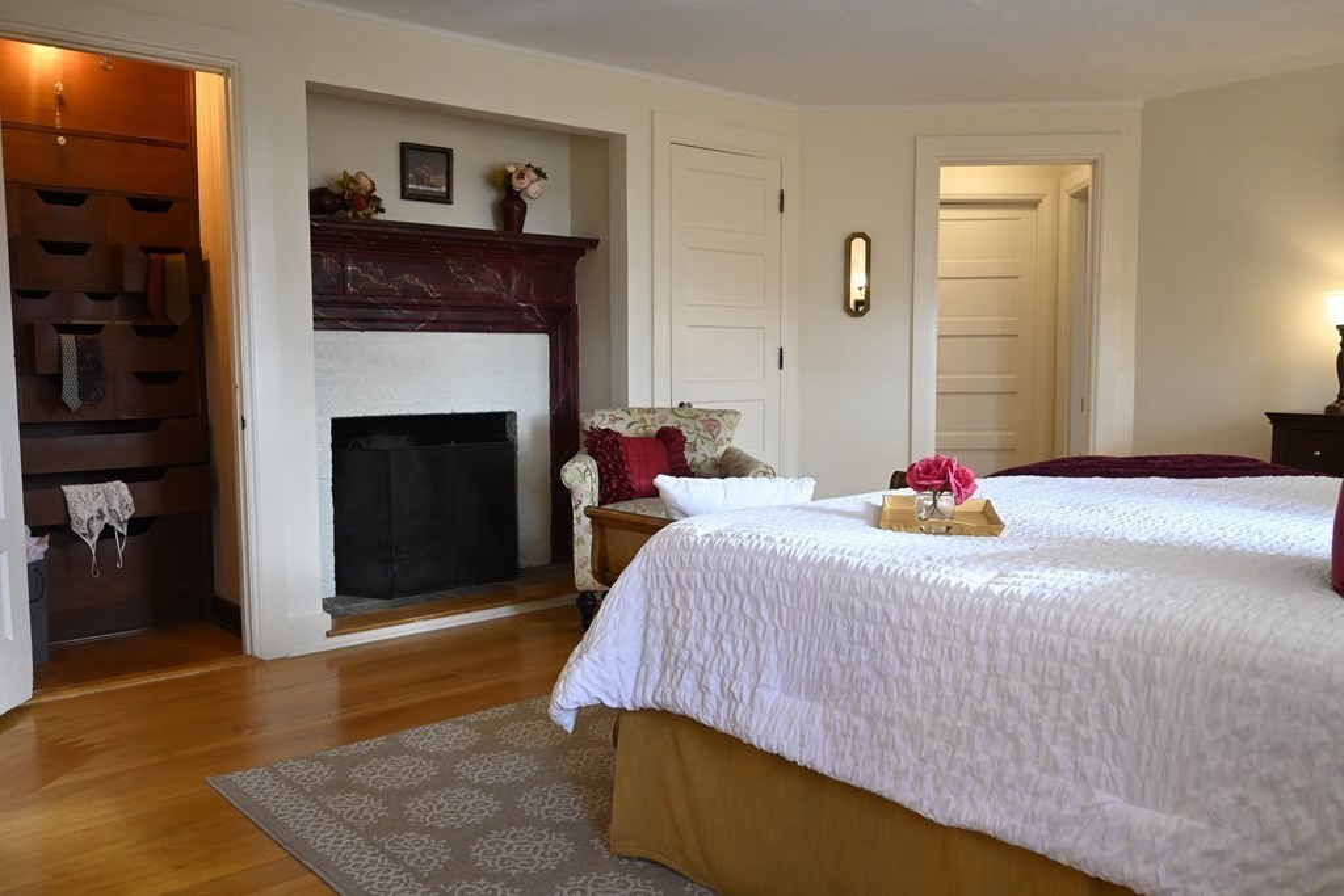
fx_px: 1092
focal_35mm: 29
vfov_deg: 44.6
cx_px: 672
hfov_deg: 63.2
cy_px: 448
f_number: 3.8
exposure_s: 1/80
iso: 900
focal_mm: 19.5
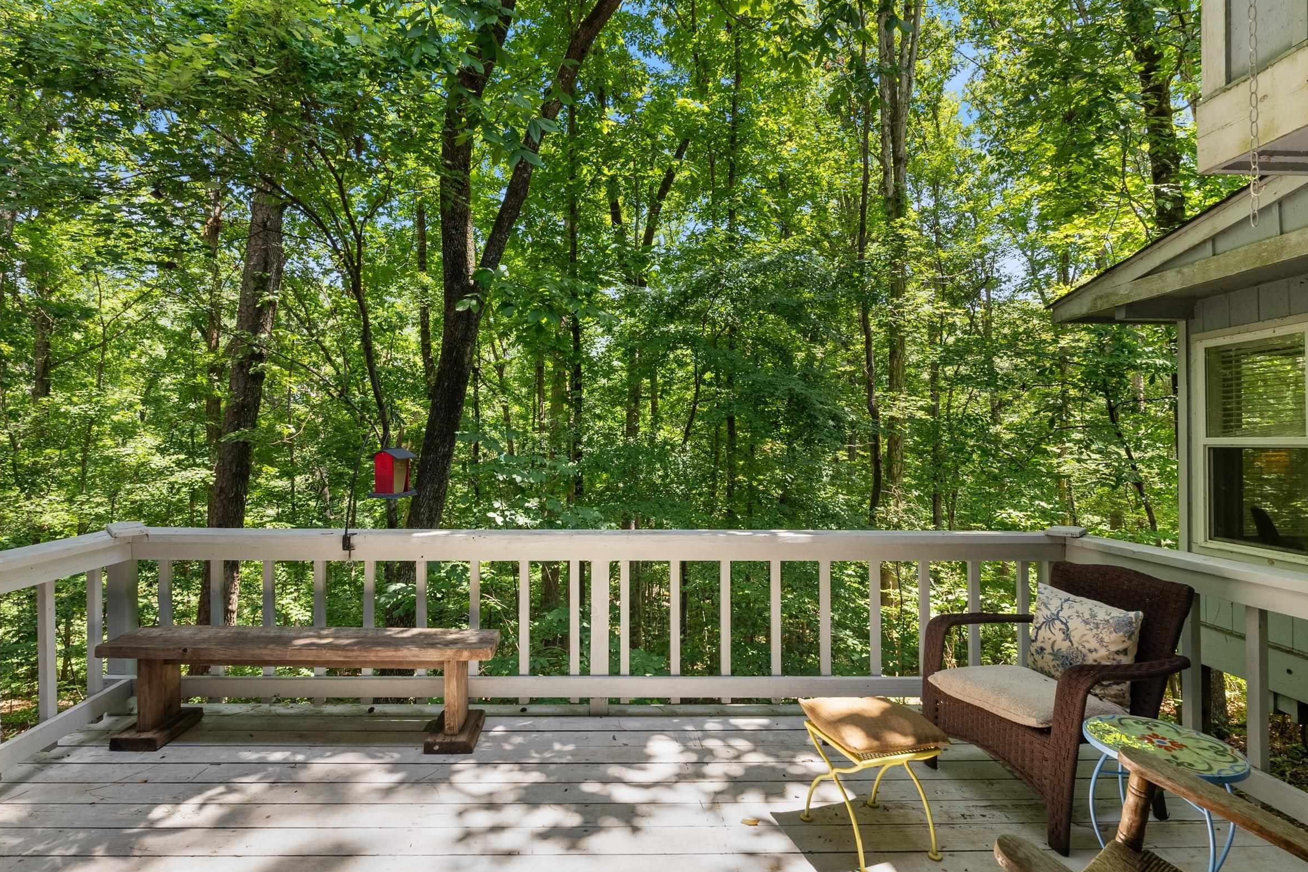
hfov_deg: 93.2
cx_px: 619
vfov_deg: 70.4
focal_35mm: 17
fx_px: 618
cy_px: 450
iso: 250
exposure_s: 1/40
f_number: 9
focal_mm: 16
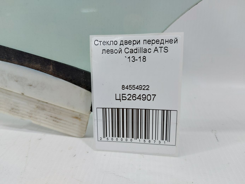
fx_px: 170
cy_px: 92
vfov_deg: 56.8
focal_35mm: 24
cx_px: 122
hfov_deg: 71.6
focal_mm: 5.23
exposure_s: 1/50
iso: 100
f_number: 1.8
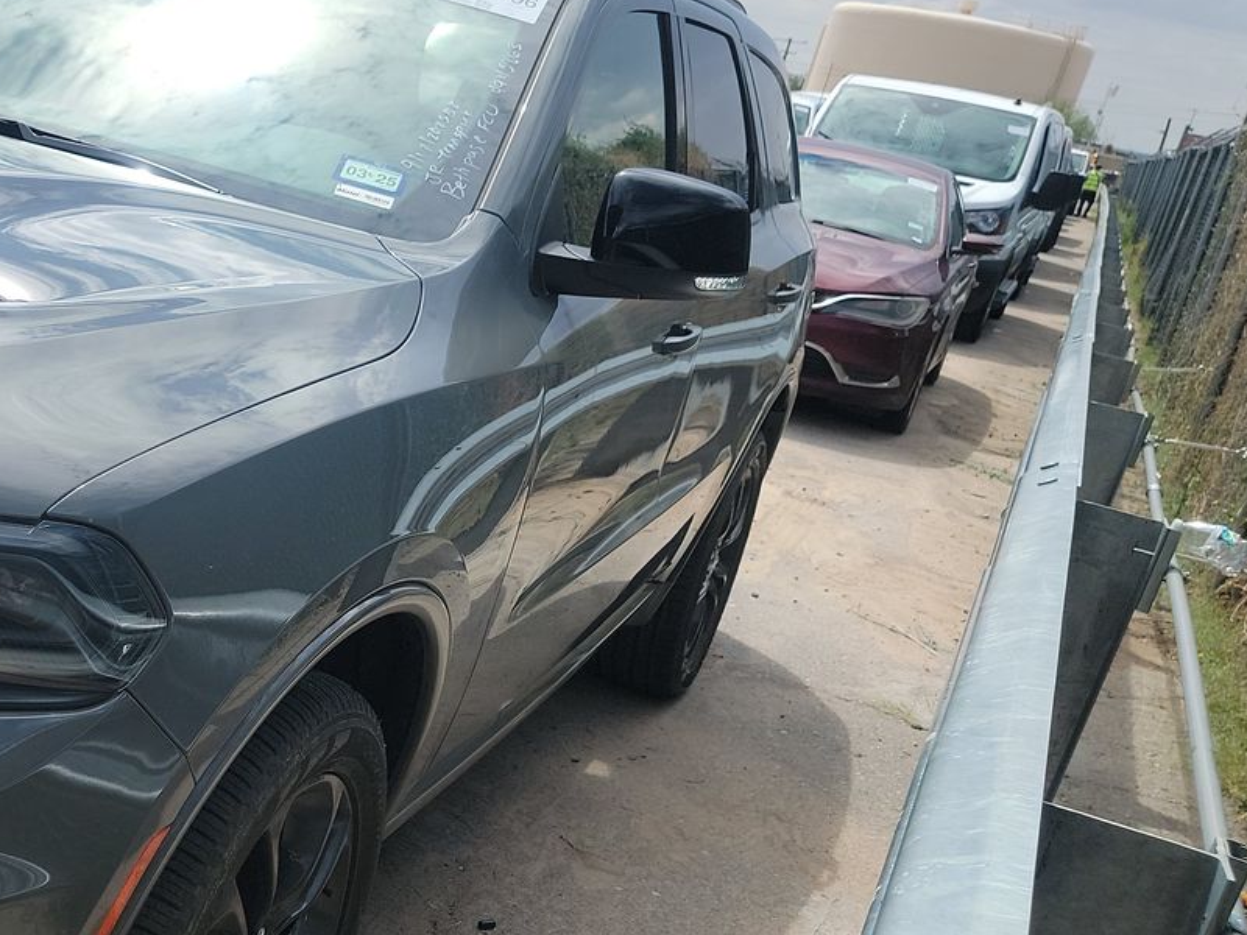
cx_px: 25
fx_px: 1729
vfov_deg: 30.3
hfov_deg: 36.1
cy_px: 475
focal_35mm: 48
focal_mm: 6.7
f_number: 1.8
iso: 50
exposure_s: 1/978
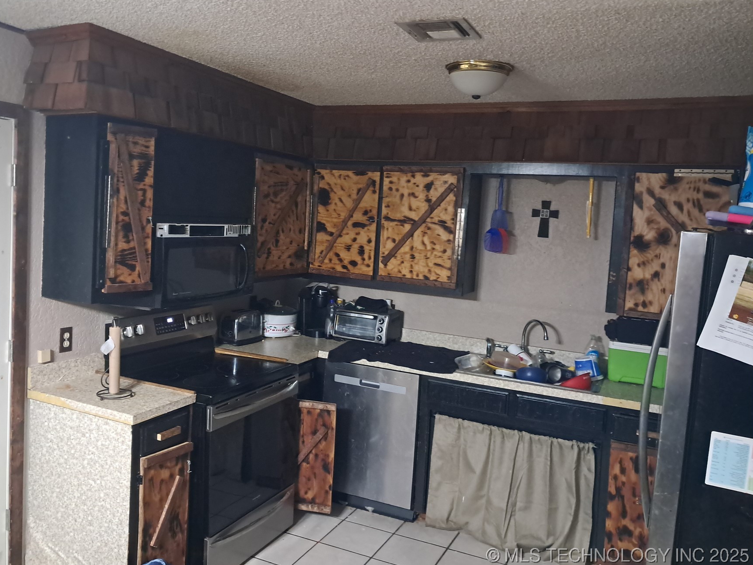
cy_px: 260
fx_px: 653
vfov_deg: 46.8
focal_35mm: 30
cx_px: 336
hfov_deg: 59.8
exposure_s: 1/20
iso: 1000
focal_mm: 4
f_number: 1.8
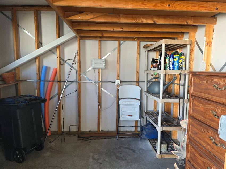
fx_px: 150
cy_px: 84
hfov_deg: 73.9
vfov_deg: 58.9
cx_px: 113
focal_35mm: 23
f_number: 1.7
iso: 160
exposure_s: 1/120
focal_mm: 6.3
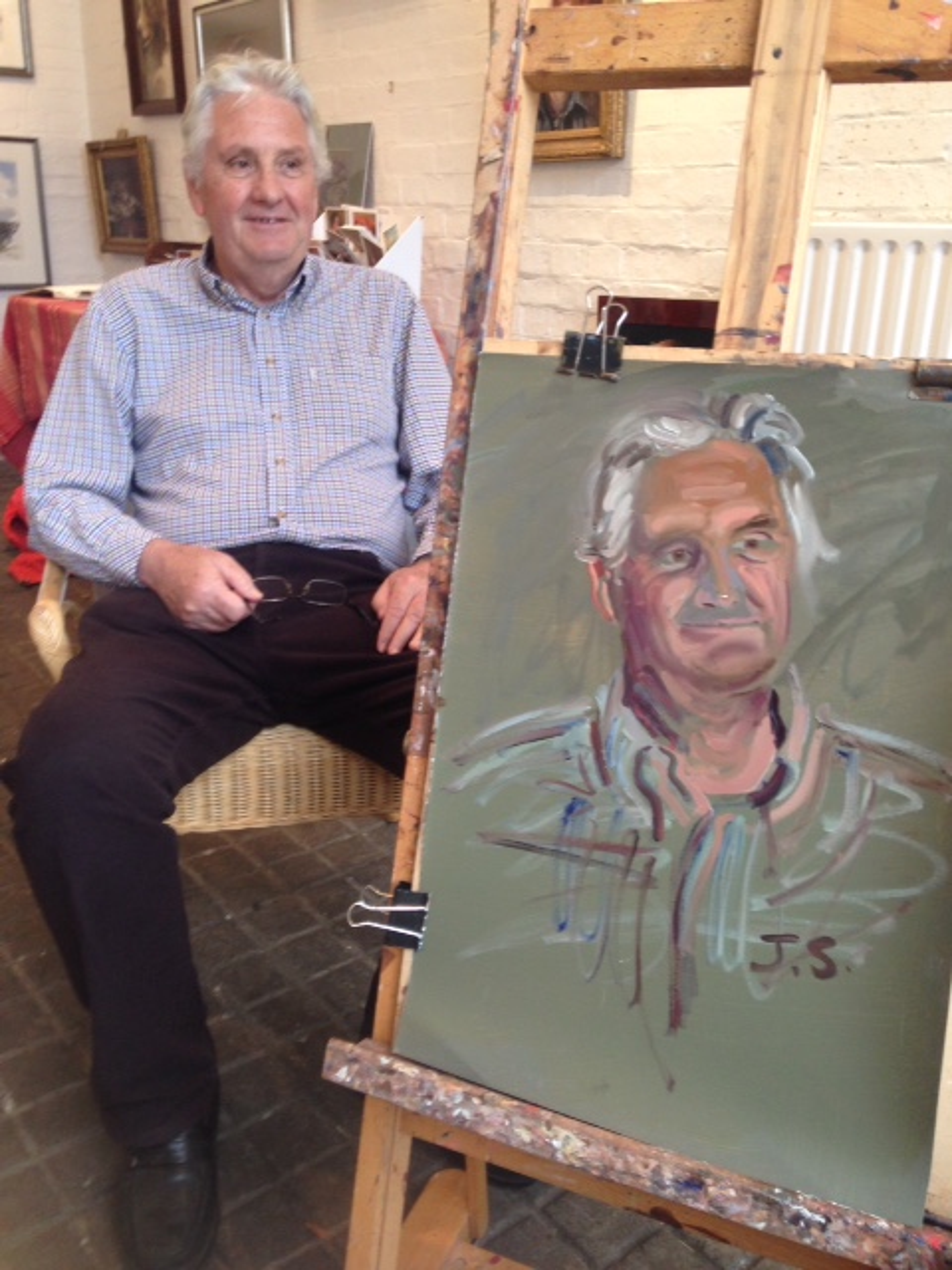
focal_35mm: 33
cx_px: 476
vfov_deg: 55.4
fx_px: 1210
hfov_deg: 42.9
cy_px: 635
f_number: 2.4
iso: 64
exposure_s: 1/20
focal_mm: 4.12
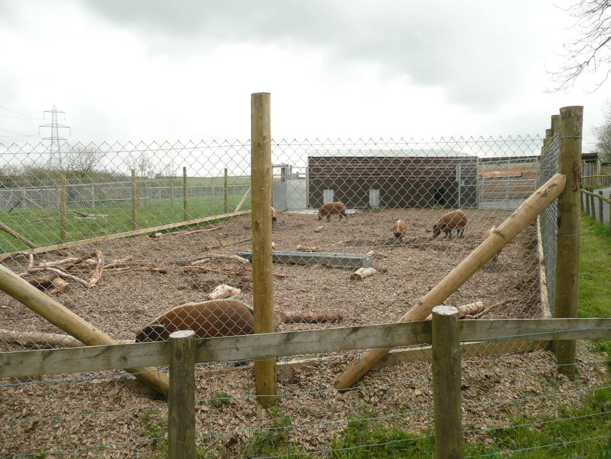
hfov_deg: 63.4
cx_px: 306
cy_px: 230
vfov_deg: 49.7
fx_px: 494
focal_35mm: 28
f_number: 3.3
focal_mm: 4.6
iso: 100
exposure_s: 1/200
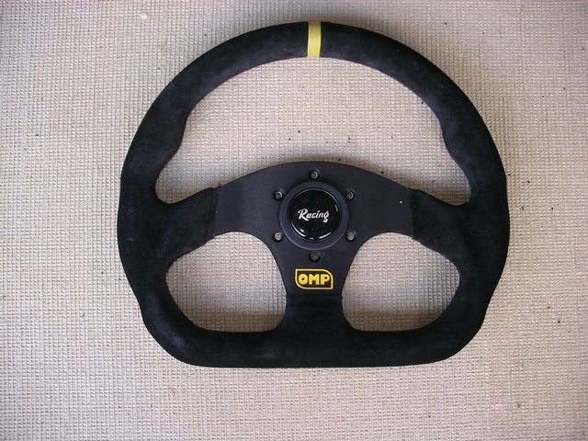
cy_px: 220
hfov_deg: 50.1
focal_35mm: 37
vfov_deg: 38.7
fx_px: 628
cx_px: 294
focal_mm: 7.8
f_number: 2.8
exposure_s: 1/40
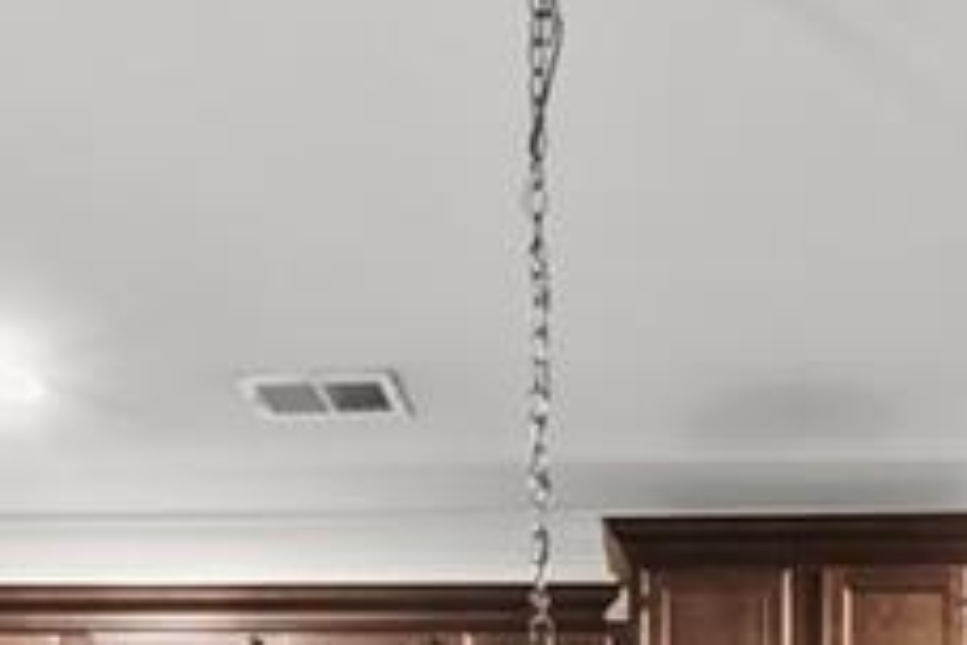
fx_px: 1692
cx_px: 738
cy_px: 1165
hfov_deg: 31.3
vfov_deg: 17.5
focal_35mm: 63
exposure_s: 1/2
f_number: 7.1
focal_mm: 14
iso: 800
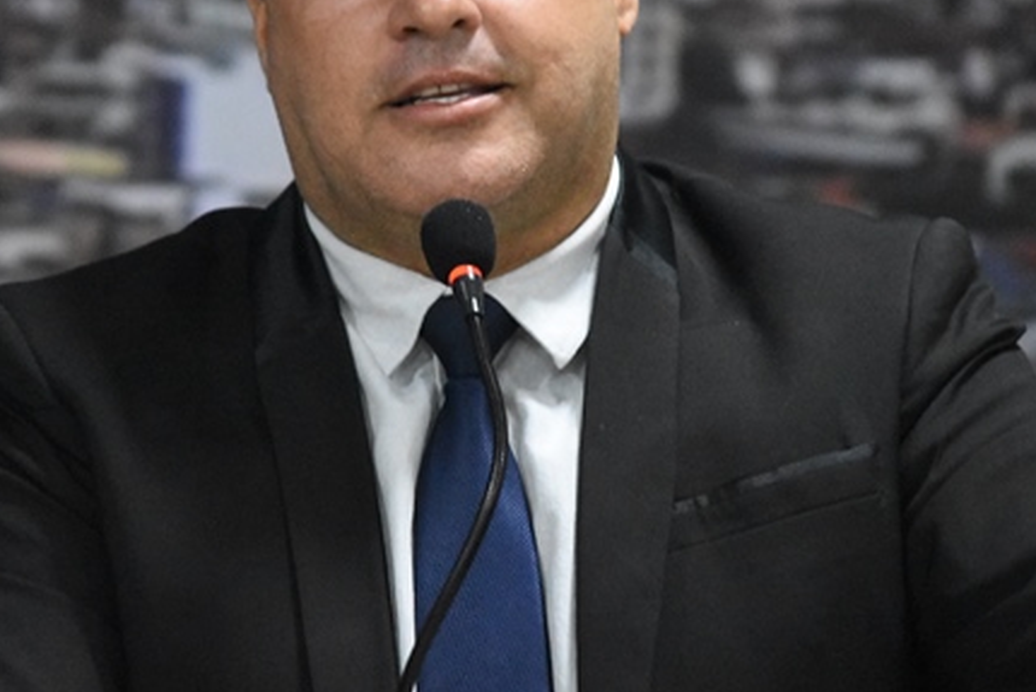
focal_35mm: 436
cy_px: 188
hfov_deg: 4.7
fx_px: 12543
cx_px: 451
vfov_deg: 3.2
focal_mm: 195
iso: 10000
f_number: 5
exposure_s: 1/160
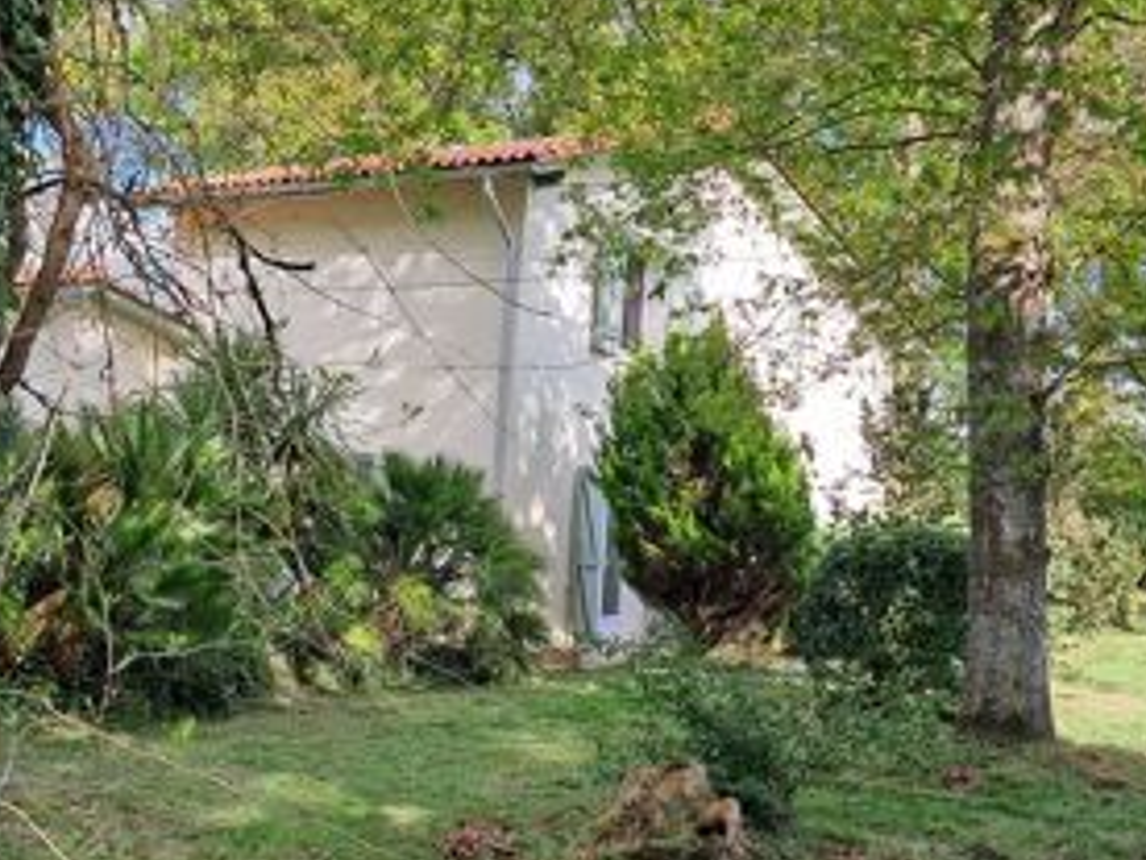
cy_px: 515
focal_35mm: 47
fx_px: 1556
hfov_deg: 40.3
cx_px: 465
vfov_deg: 30.8
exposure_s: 1/193
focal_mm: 4
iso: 50
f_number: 1.8
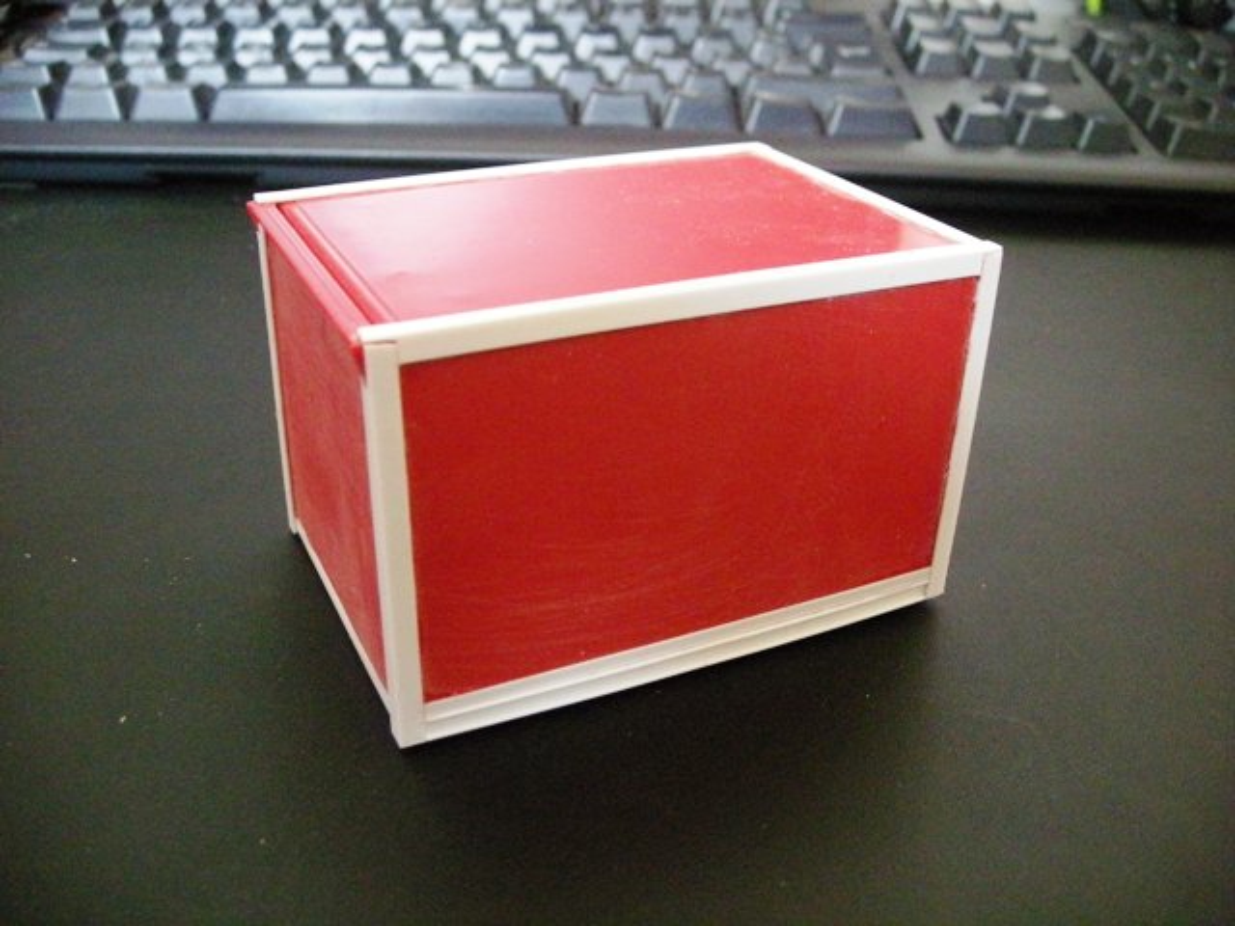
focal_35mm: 35
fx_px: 1249
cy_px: 463
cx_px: 618
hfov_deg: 52.6
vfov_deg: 40.7
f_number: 2.8
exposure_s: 1/8
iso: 633
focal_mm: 5.7
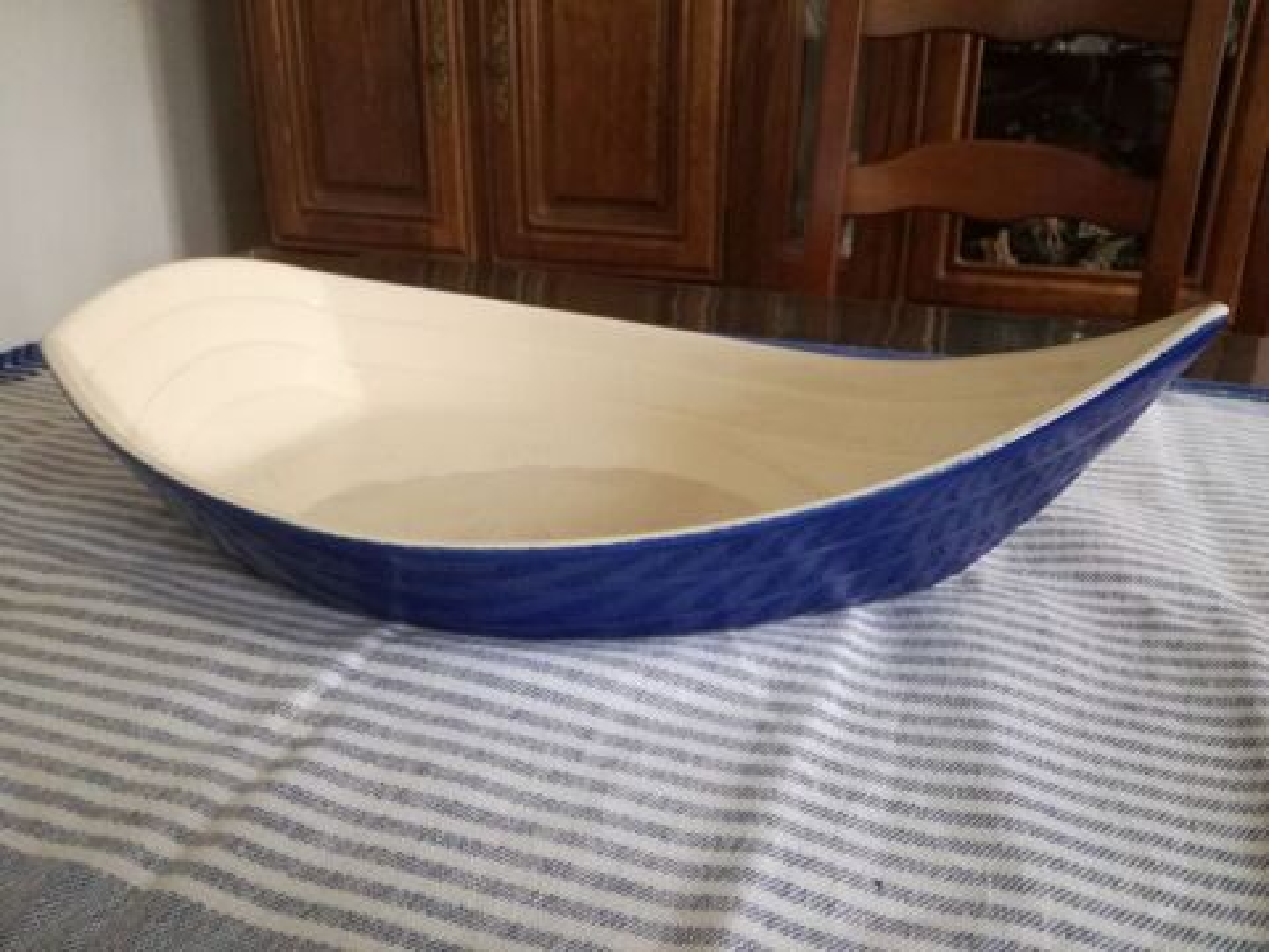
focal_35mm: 27
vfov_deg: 51.4
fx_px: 990
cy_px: 476
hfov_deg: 65.3
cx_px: 634
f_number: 2
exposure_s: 1/20
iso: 640
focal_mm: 3.79
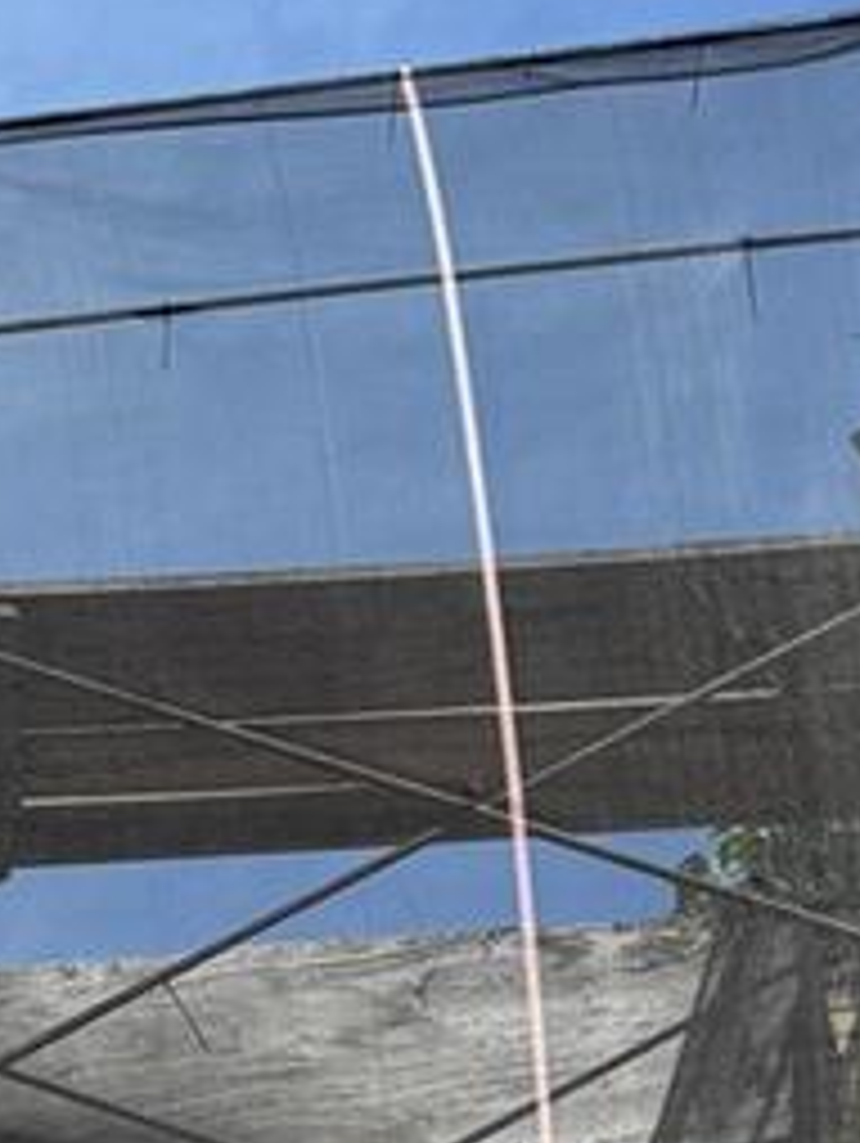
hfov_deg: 9.9
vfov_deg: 12.1
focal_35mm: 145
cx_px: -540
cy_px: 2277
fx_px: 4795
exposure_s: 1/3247
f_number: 1.78
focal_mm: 6.76
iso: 80
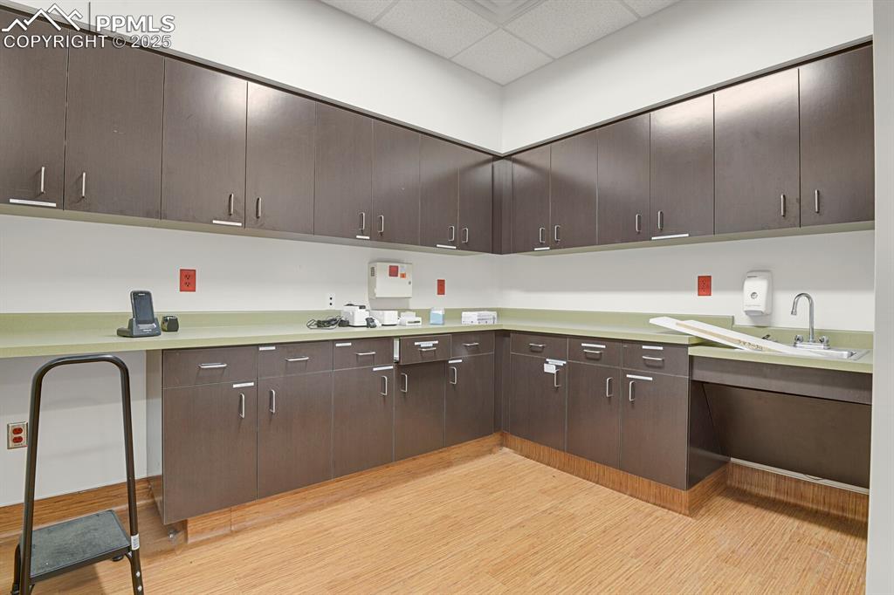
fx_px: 422
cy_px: 298
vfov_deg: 70.4
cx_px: 447
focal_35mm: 17
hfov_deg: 93.3
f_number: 8
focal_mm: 17
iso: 250
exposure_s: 15
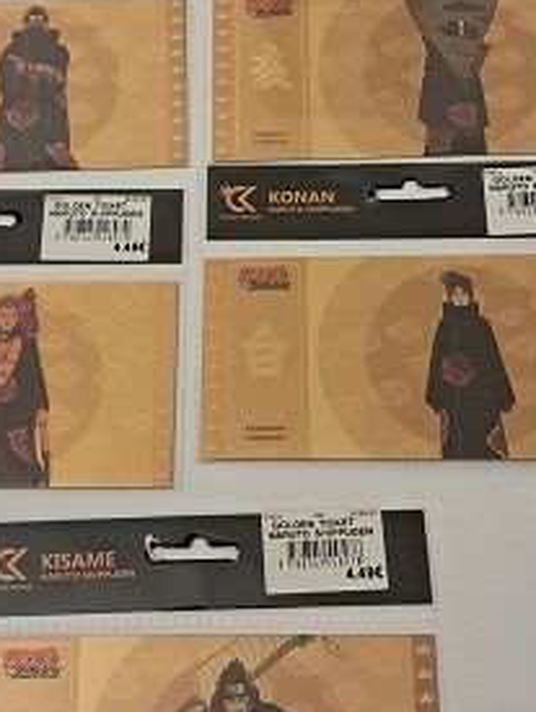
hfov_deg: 24.4
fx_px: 1236
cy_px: 290
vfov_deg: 32.1
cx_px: 208
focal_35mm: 60
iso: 640
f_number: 1.8
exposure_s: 1/50
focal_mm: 4
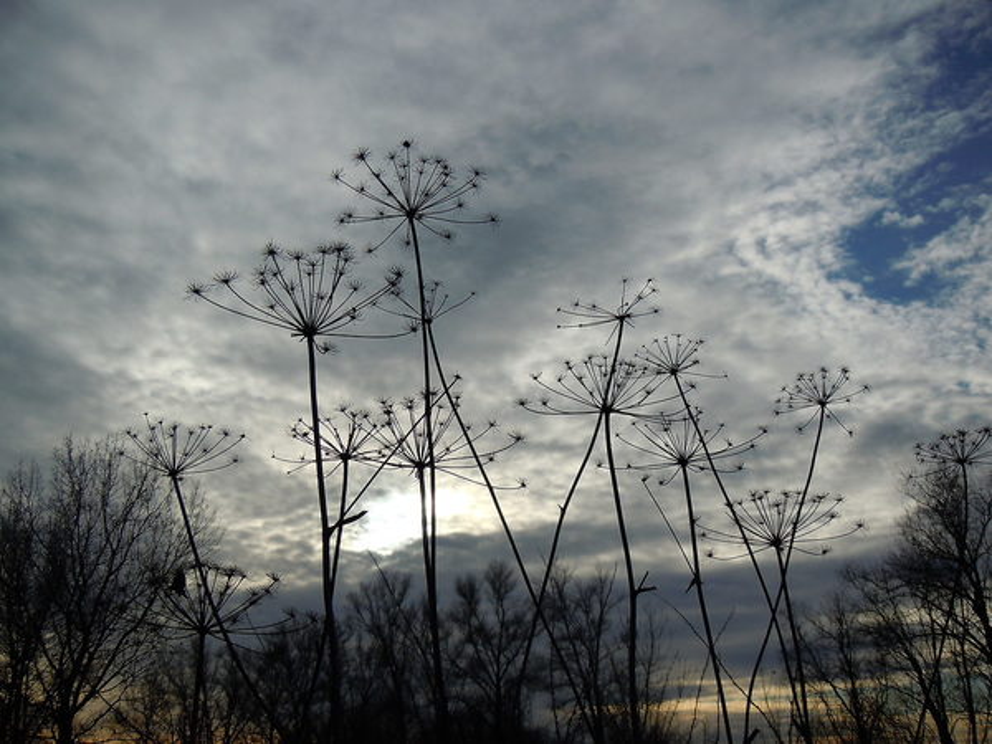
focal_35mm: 34
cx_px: 496
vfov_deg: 41.8
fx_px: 974
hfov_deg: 54.0
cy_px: 372
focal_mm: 6.2
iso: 100
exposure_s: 1/800
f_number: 7.2
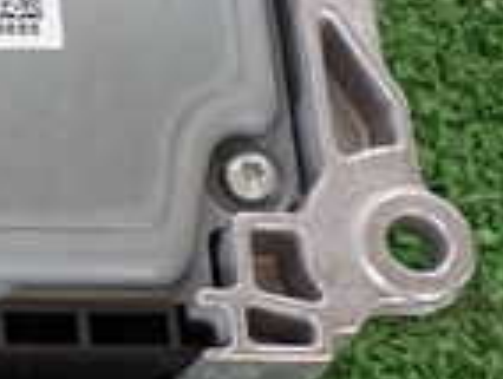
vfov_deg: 11.0
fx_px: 1965
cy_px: 85
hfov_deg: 13.2
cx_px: -400
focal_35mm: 135
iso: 320
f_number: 2.4
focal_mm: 5.79
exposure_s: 1/30
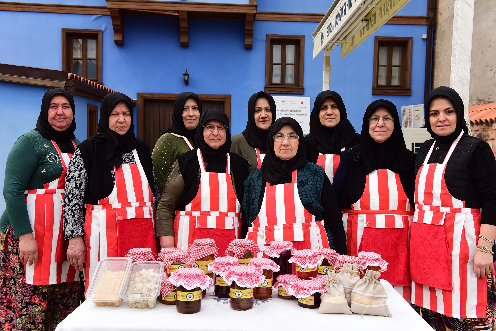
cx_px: 248
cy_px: 166
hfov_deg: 50.7
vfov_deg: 35.1
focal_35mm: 38
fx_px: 524
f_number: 8
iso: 640
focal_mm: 38
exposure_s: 1/640
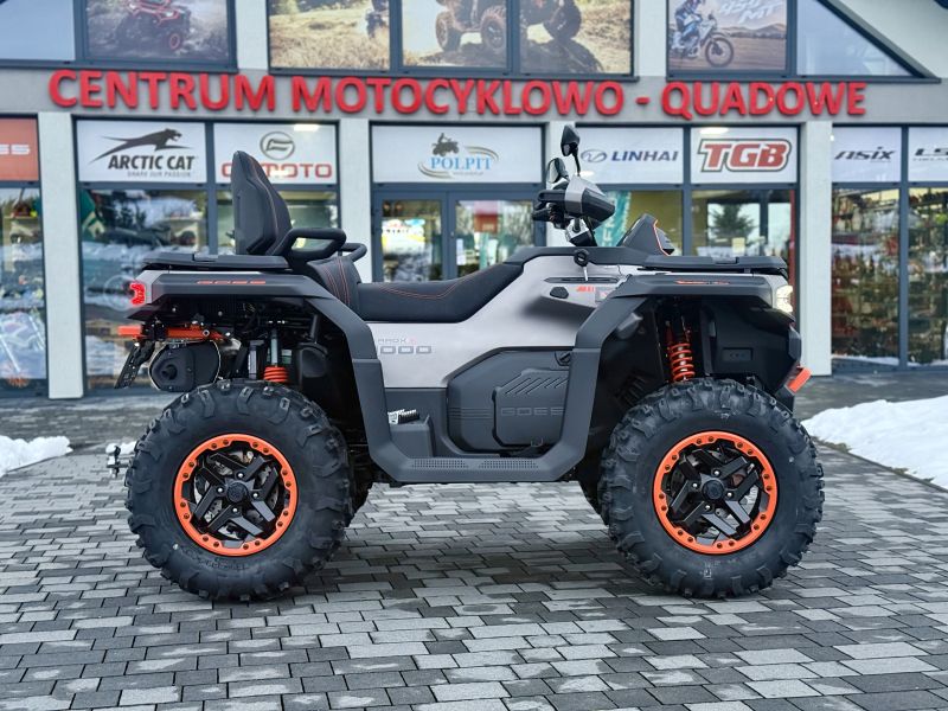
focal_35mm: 48
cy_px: 356
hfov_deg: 39.7
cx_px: 474
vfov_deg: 30.3
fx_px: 1315
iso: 640
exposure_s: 1/30
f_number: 1.78
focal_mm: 6.76
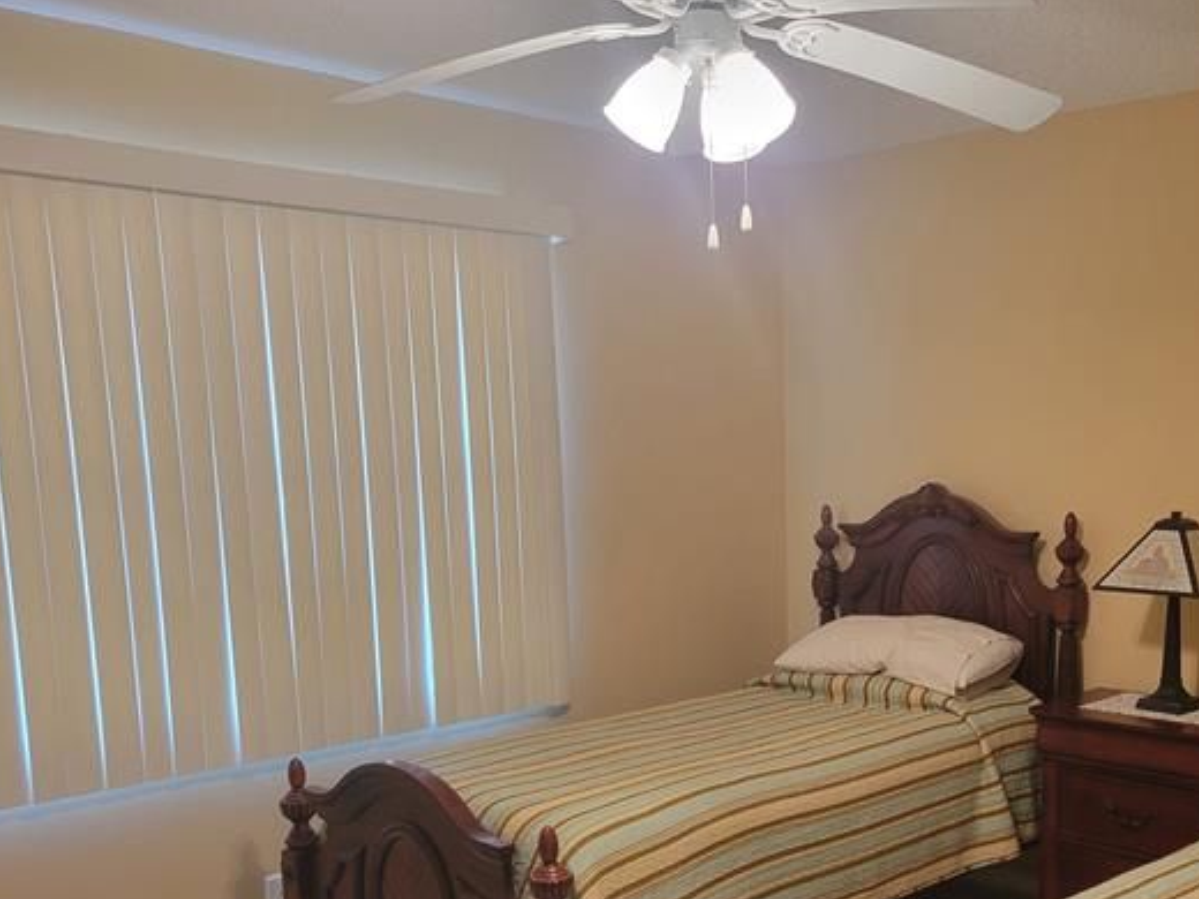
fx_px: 1385
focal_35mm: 40
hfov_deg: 45.6
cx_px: 862
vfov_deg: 35.2
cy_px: 668
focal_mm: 5.4
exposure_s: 1/60
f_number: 1.8
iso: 250
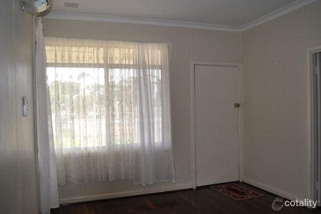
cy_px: 107
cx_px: 163
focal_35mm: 31
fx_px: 276
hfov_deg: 60.3
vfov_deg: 42.3
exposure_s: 1/200
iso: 400
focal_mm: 20
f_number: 3.8
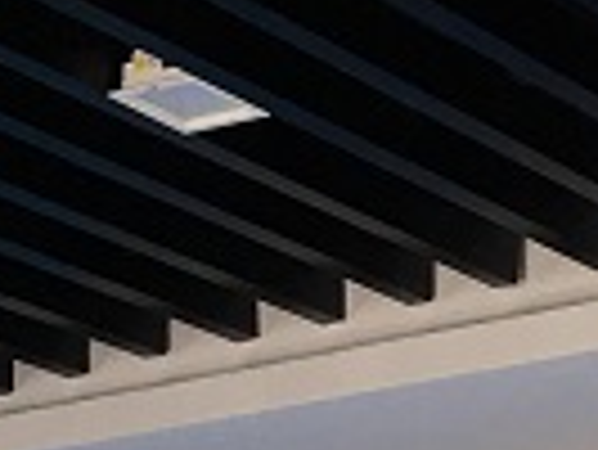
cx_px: 728
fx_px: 3009
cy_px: 1188
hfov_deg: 11.1
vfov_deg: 7.8
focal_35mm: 174
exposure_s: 1/33
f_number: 2.2
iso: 25
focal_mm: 4.15
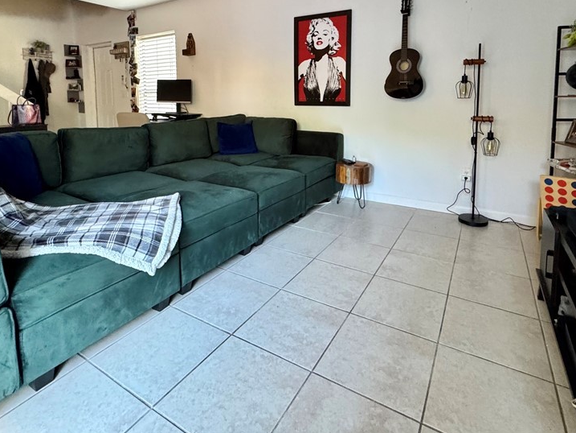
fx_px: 333
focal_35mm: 20
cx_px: 299
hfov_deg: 81.7
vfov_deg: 63.4
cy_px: 127
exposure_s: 1/60
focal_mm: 2.22
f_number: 2.2
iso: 400
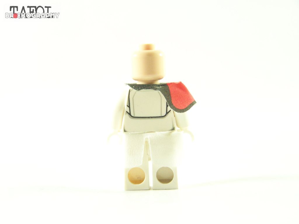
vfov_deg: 14.1
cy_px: 112
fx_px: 907
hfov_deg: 18.7
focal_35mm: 105
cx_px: 150
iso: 400
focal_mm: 17.5
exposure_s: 1/60
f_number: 3.2
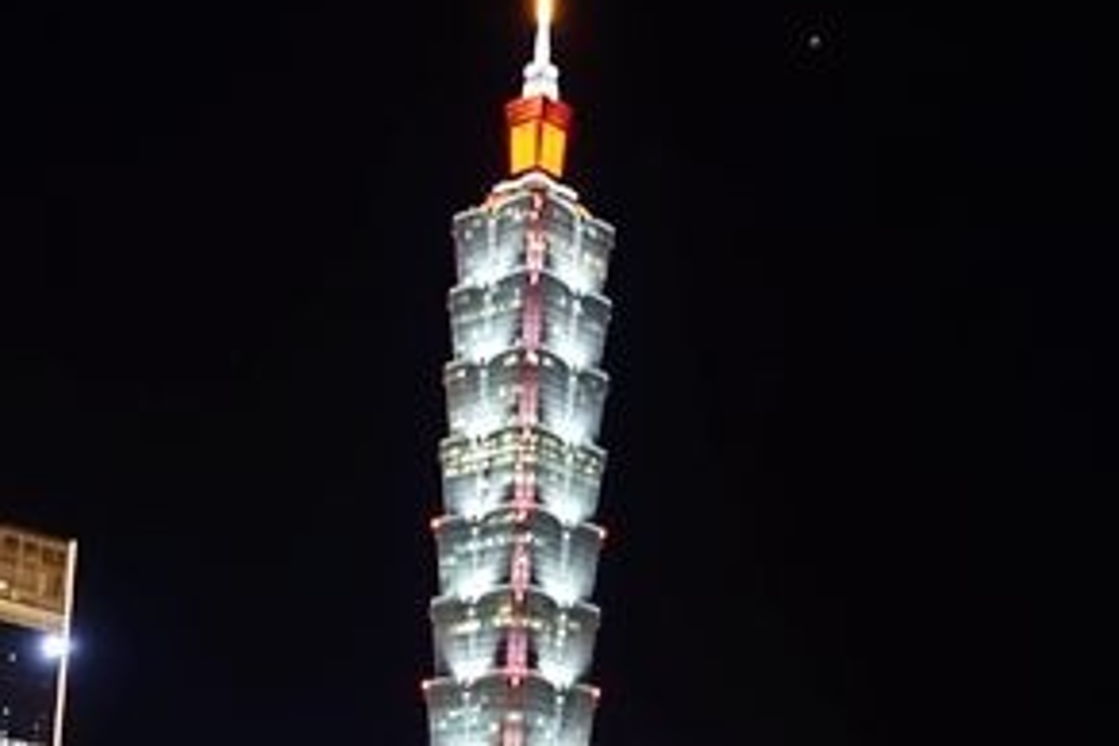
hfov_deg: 29.9
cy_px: 567
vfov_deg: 20.1
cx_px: 742
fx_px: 2082
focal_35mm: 67
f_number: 2.5
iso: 1600
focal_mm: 10.89
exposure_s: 1/8
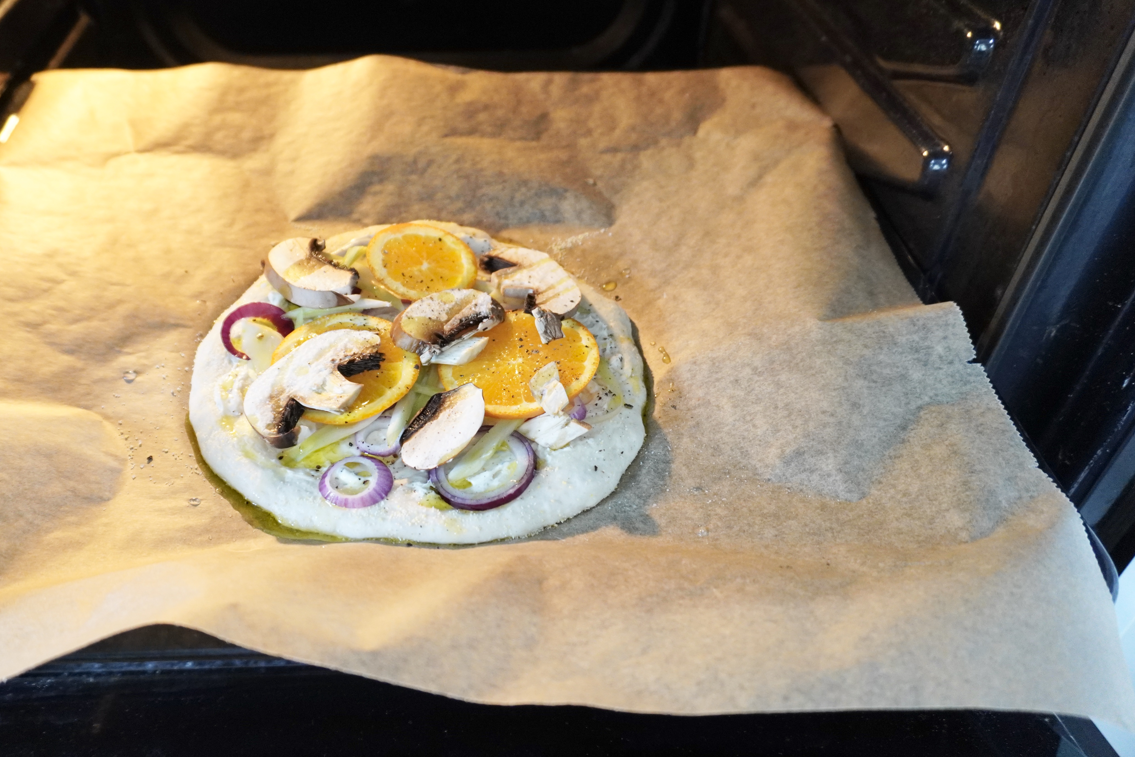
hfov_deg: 63.1
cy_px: 328
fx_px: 914
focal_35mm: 29
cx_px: 453
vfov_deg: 44.9
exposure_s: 1/30
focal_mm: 16
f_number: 3.5
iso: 1600
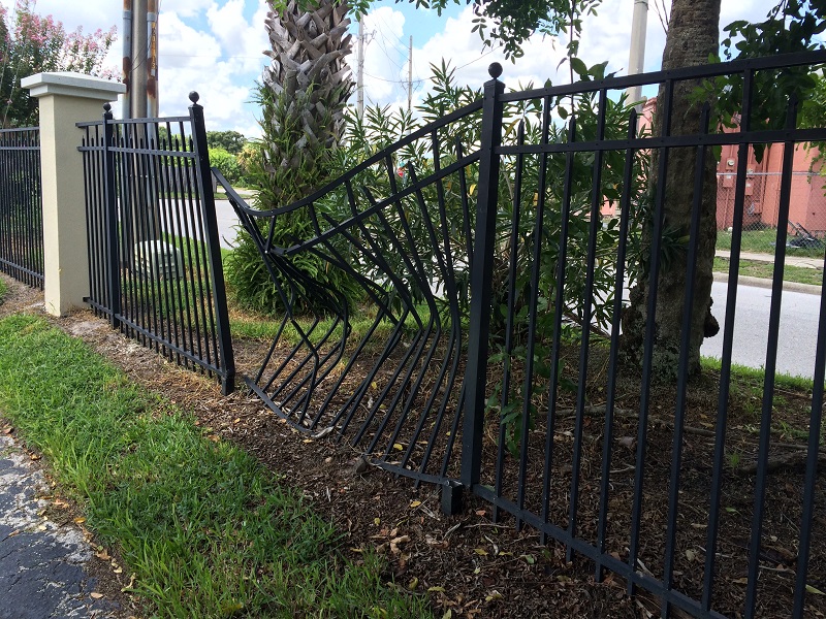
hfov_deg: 61.7
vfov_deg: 48.2
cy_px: 310
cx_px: 413
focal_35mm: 29
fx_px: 692
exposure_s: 1/554
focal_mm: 4.15
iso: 32
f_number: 2.2
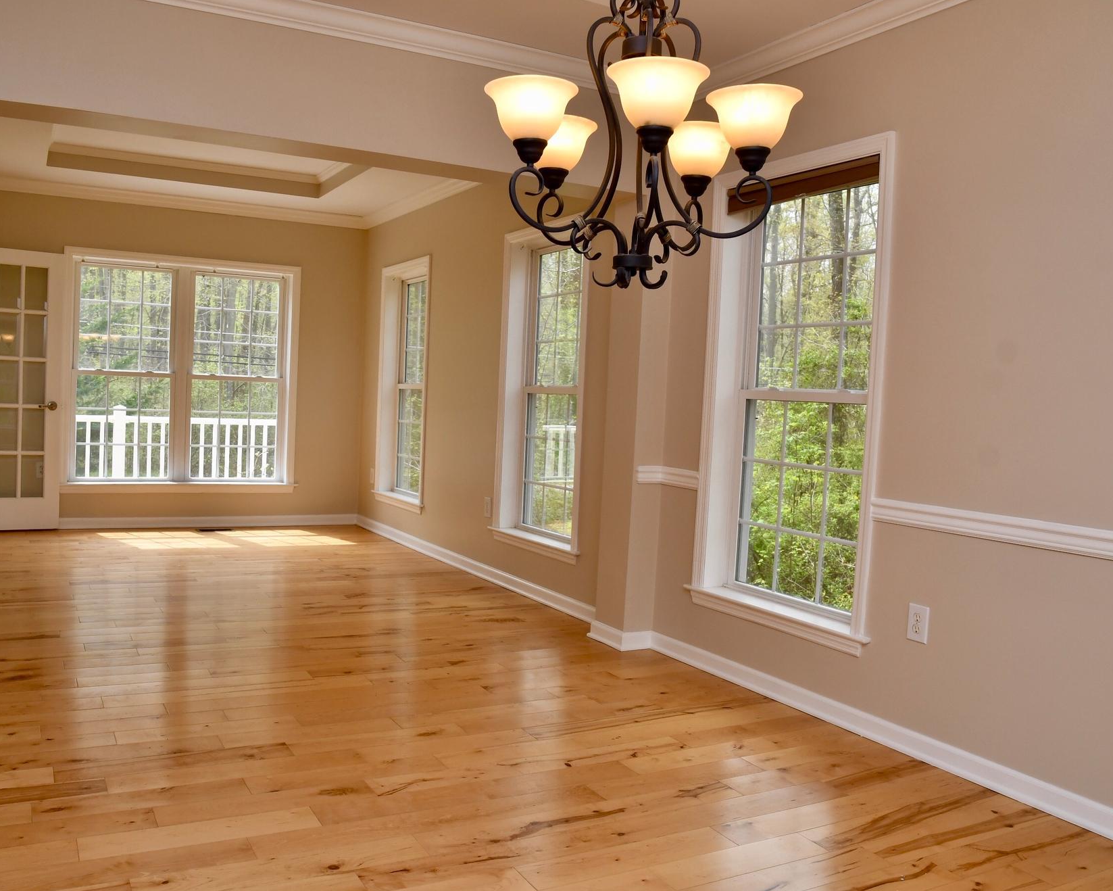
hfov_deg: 62.0
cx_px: 483
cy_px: 460
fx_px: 922
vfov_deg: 51.5
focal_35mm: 28
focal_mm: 16
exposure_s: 1/160
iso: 400
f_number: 6.3
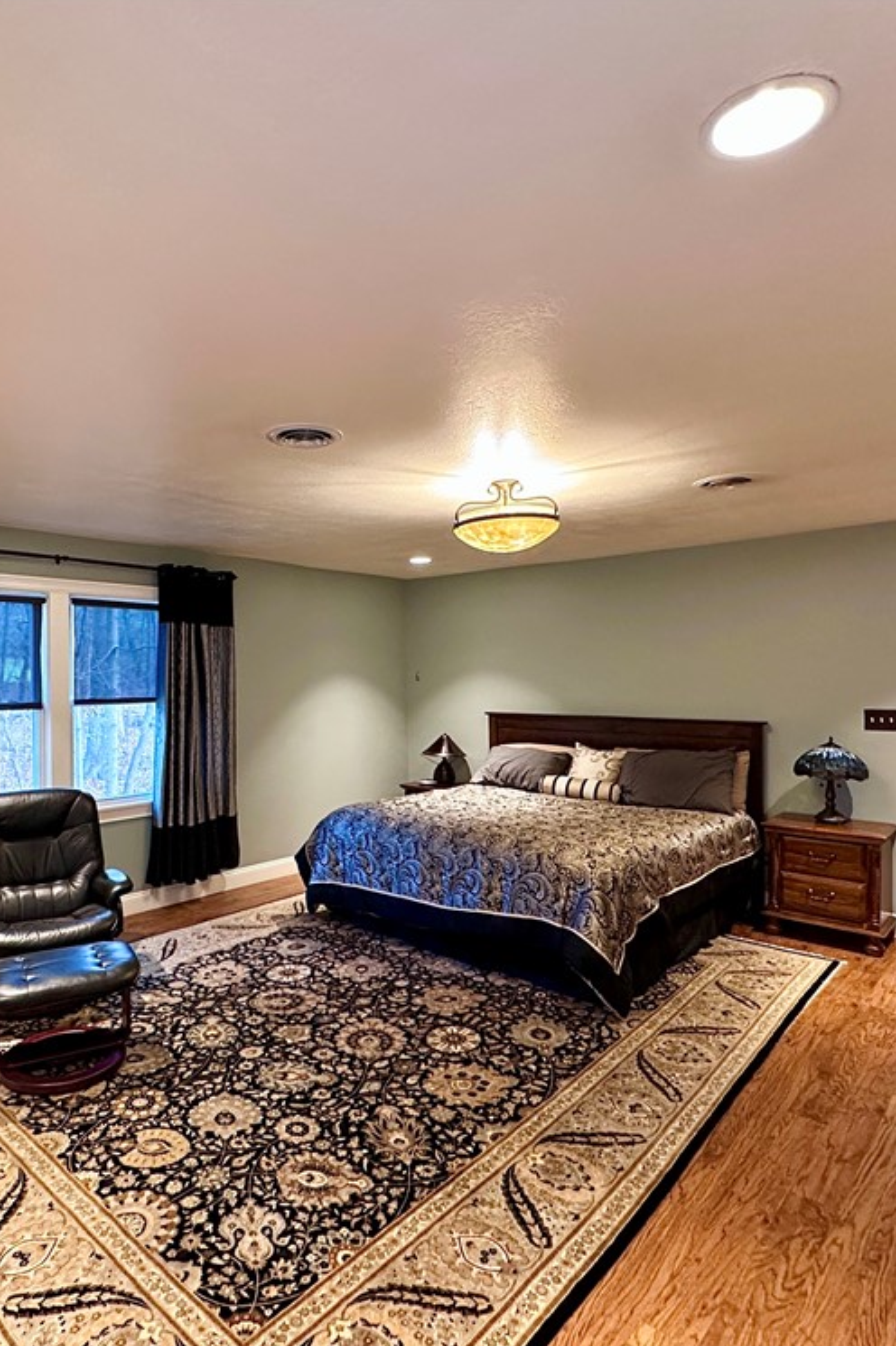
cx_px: 346
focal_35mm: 20
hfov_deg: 61.2
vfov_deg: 84.0
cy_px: 687
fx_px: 747
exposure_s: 1/60
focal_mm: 2.22
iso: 640
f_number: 2.2
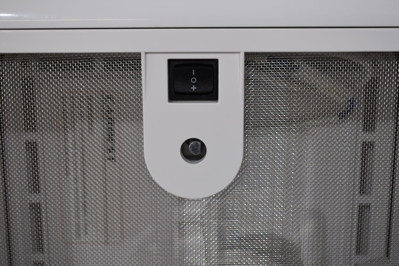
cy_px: 133
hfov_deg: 38.9
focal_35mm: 51
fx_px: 565
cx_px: 200
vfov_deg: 26.5
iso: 250
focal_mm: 34
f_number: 5.6
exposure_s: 1/125
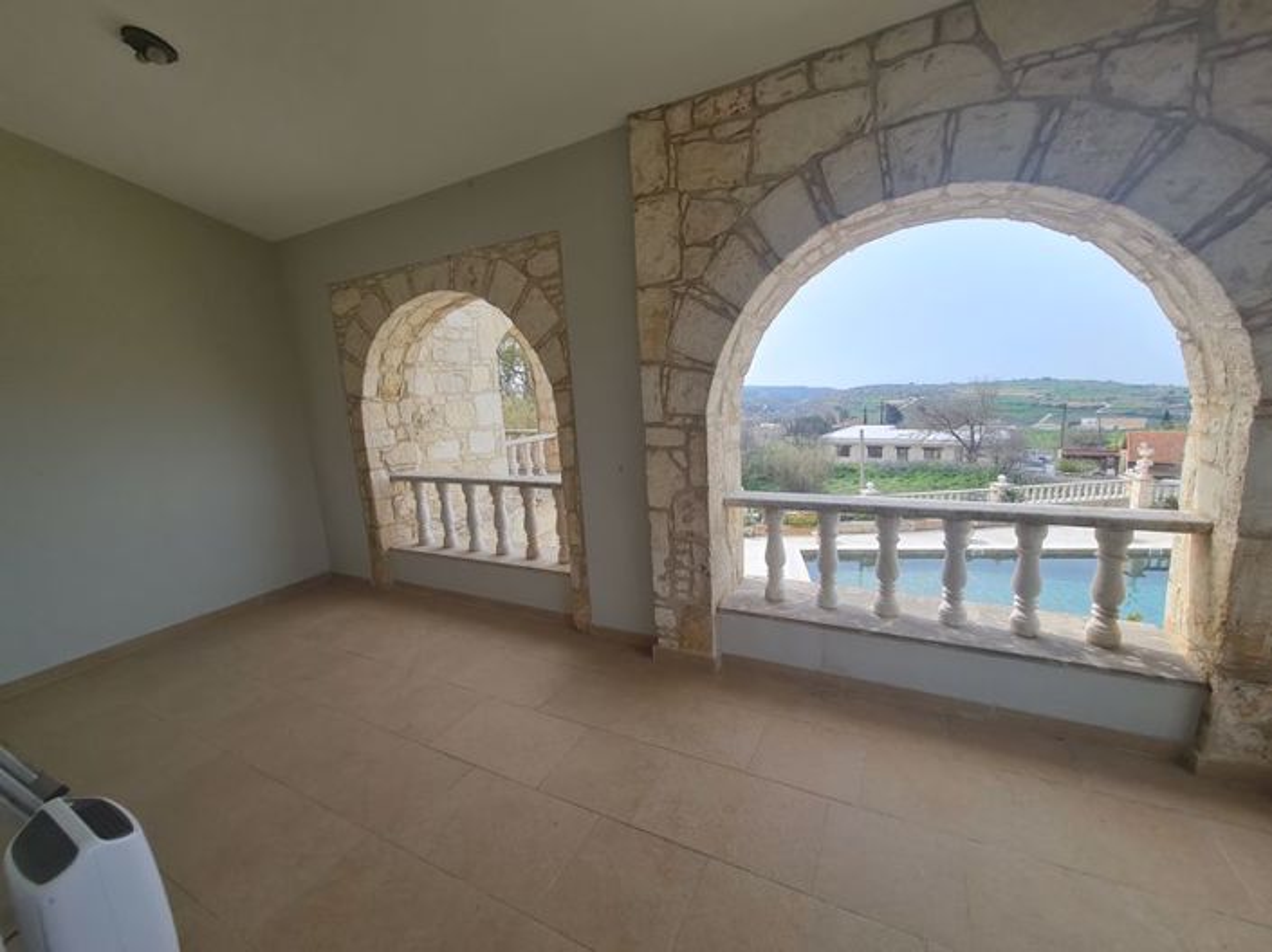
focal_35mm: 13
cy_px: 476
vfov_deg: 89.9
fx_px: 477
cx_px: 636
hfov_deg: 106.2
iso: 64
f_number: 2.2
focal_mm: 2.2
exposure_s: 1/832
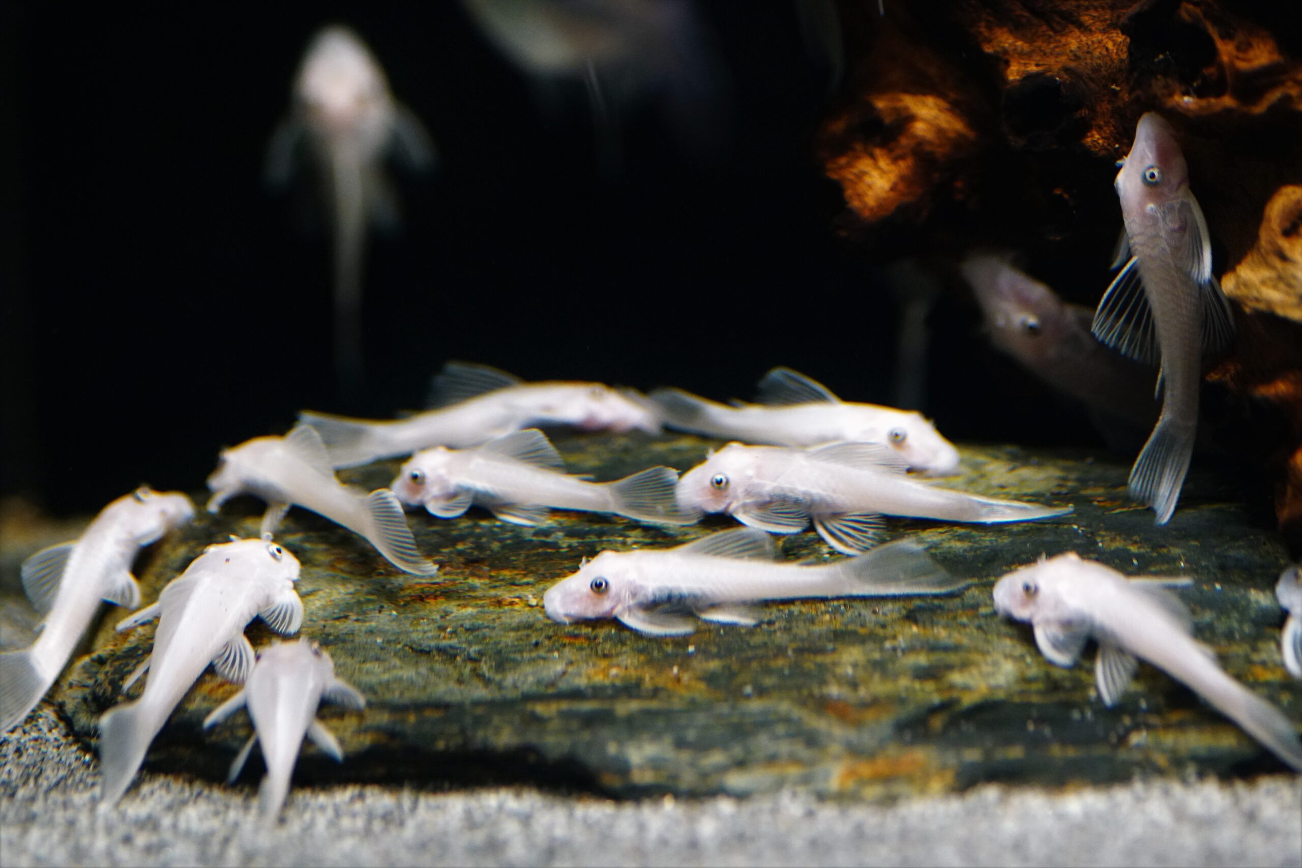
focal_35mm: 135
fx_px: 4882
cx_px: 651
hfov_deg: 15.2
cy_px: 434
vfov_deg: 10.2
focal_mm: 90
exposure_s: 1/160
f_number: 2.8
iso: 2500
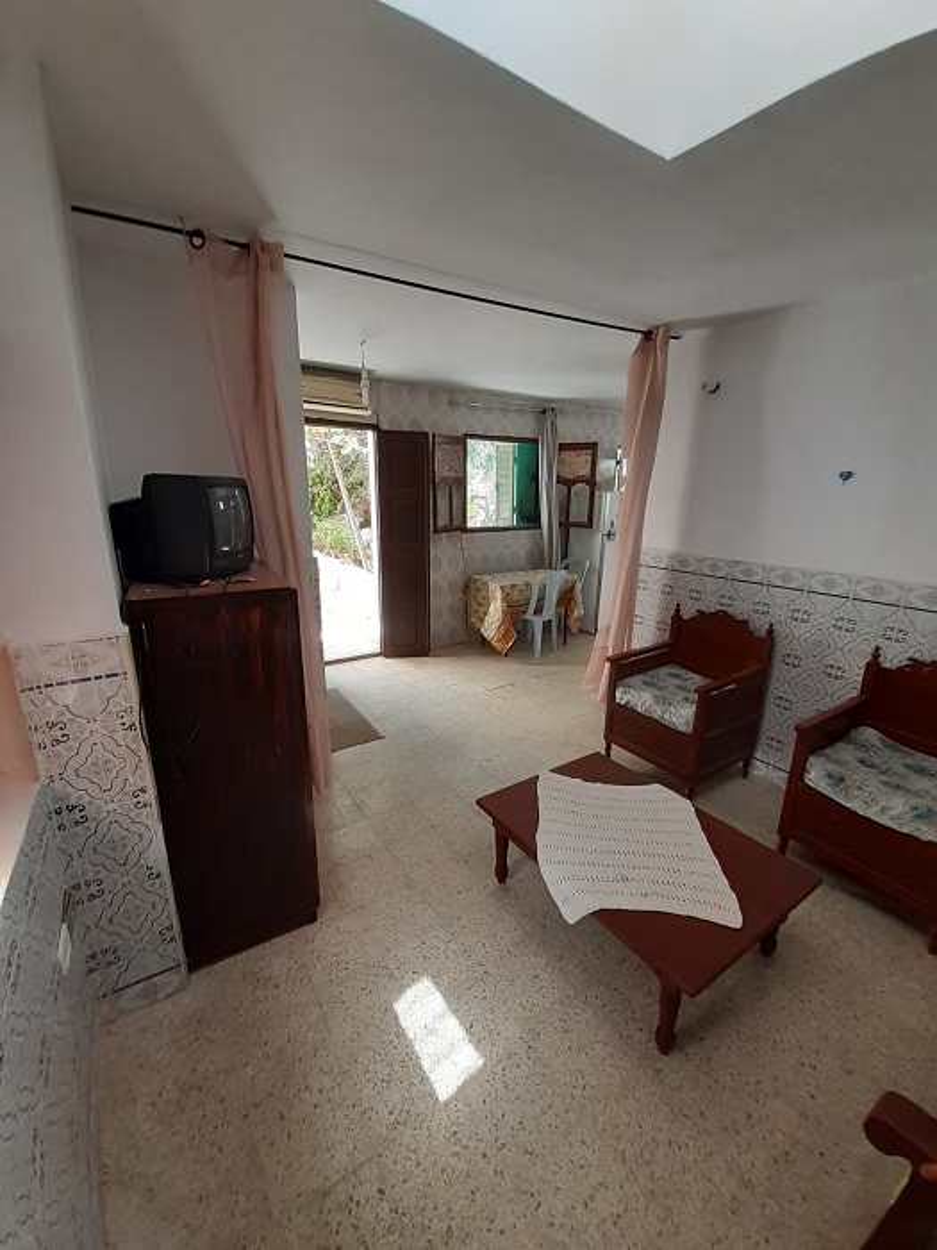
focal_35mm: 13
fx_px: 469
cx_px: 468
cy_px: 625
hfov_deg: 89.9
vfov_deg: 106.2
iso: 64
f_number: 2.2
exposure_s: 1/50
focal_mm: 1.13
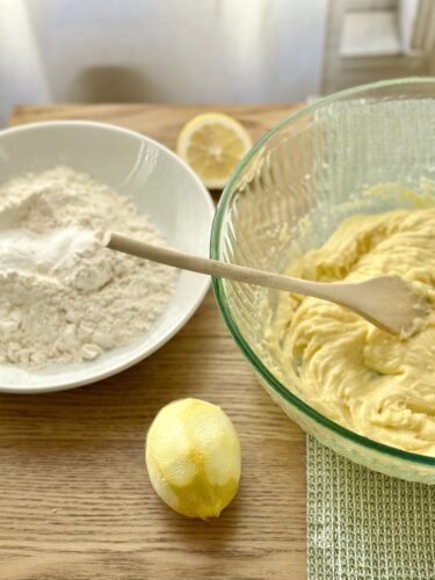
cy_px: 290
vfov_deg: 39.7
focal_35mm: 48
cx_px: 218
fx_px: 804
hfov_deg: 30.3
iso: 80
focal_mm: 6.86
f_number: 1.78
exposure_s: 1/1030
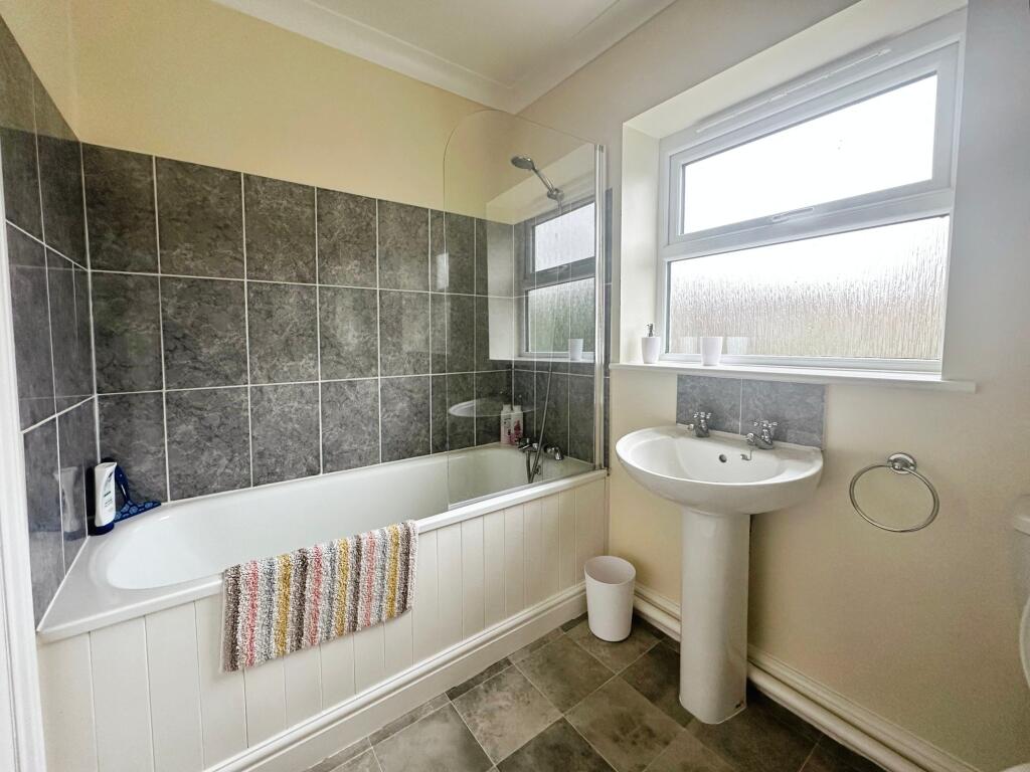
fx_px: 417
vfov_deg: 85.7
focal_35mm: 14
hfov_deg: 102.1
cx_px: 515
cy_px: 386
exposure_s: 1/100
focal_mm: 2.22
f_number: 2.2
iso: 160
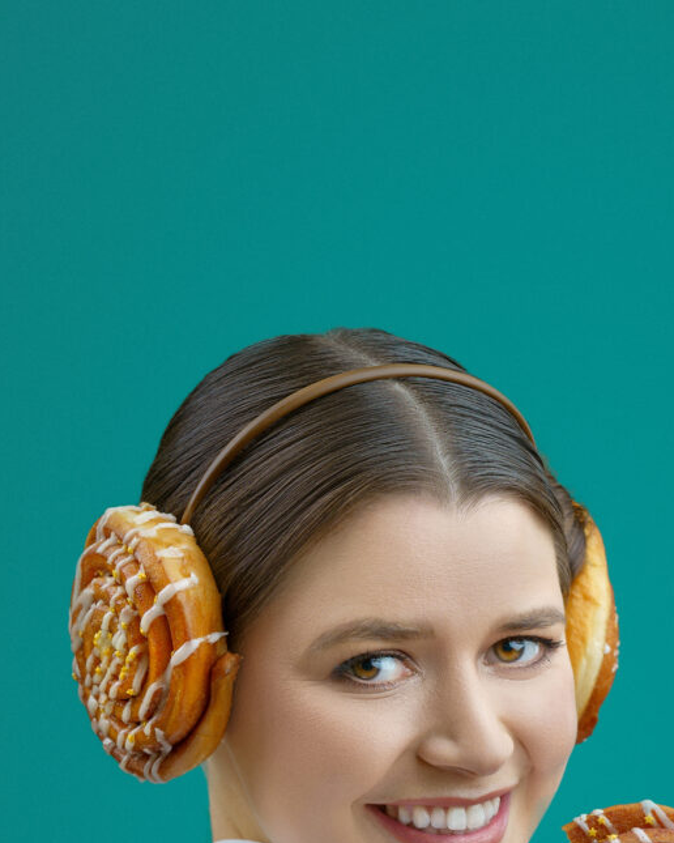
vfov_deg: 7.5
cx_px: 447
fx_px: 6408
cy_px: 910
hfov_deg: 6.0
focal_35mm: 257
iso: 320
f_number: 5.6
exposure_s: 1/125
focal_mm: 115
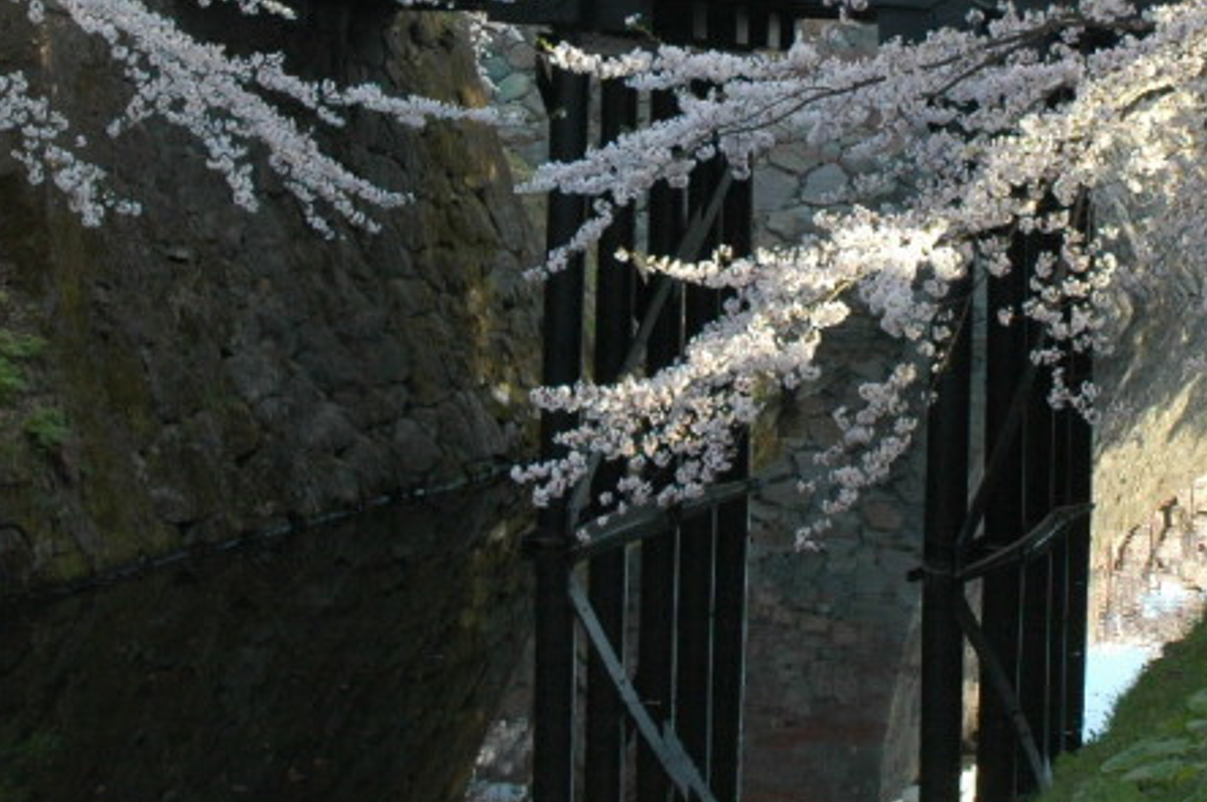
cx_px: 748
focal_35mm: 83
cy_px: 45
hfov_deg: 24.4
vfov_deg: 16.2
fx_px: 2780
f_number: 8
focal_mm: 24
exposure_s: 1/80
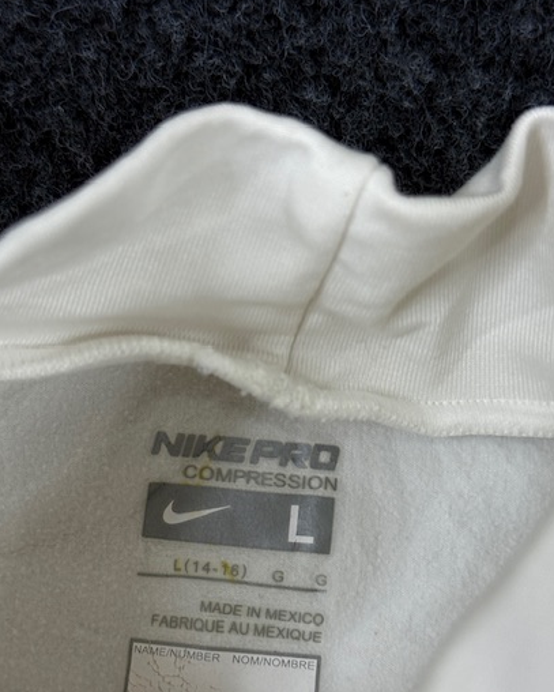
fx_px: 1208
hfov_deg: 25.8
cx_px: 278
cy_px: 402
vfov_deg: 31.9
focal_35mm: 59
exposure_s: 1/100
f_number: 1.78
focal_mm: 6.76
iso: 64
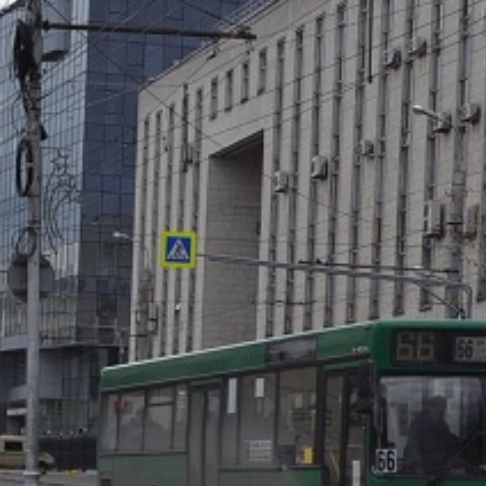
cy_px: 559
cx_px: 39
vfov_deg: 11.9
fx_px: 2287
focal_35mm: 144
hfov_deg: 12.0
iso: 100
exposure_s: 1/250
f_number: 8
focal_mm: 24
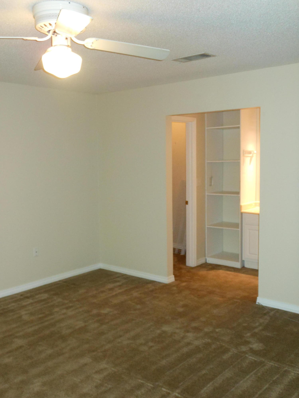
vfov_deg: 49.0
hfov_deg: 37.7
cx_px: 150
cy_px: 199
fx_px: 438
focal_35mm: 38
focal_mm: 6.8
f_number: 3.6
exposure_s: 1/30
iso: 400
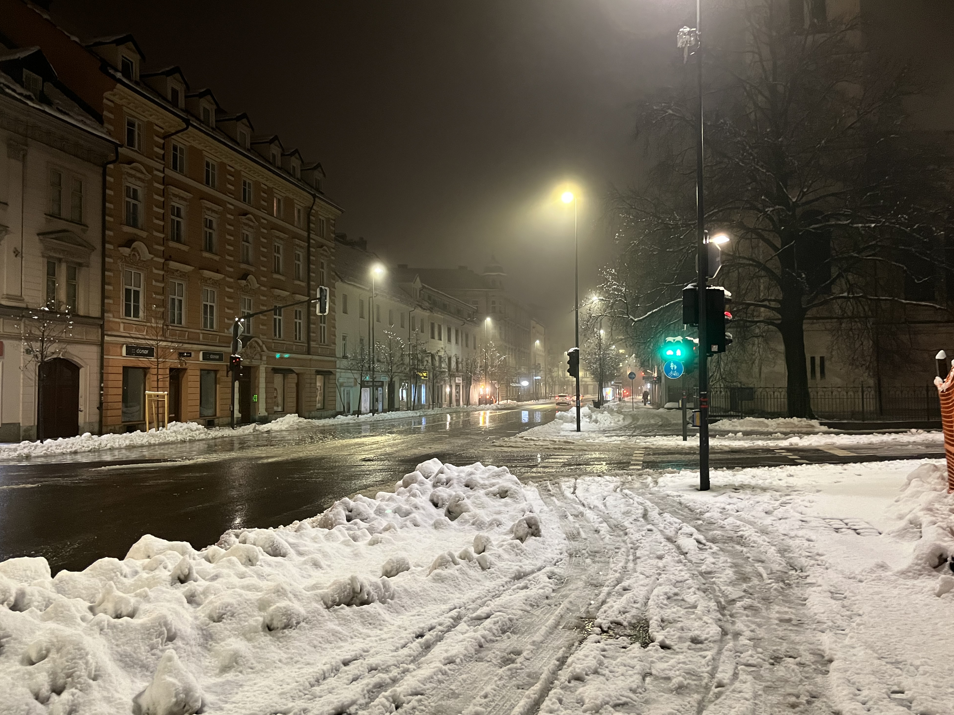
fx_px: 744
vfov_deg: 51.3
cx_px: 478
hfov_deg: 65.3
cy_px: 348
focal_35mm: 27
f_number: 1.6
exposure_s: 1/33
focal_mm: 5.1
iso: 500
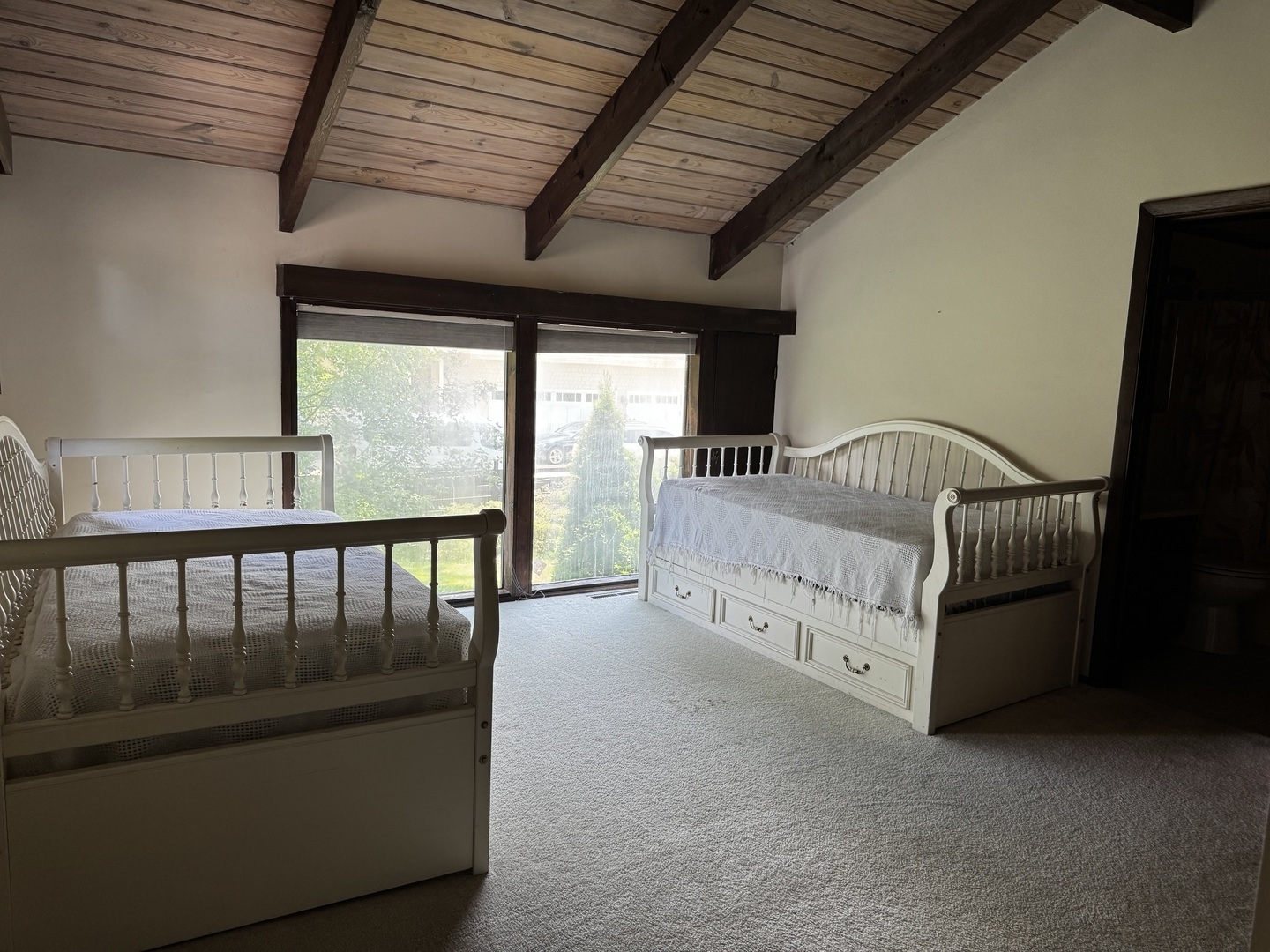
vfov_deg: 56.8
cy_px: 476
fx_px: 881
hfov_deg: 71.6
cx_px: 635
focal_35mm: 24
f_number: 1.78
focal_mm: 6.76
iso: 125
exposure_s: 1/121
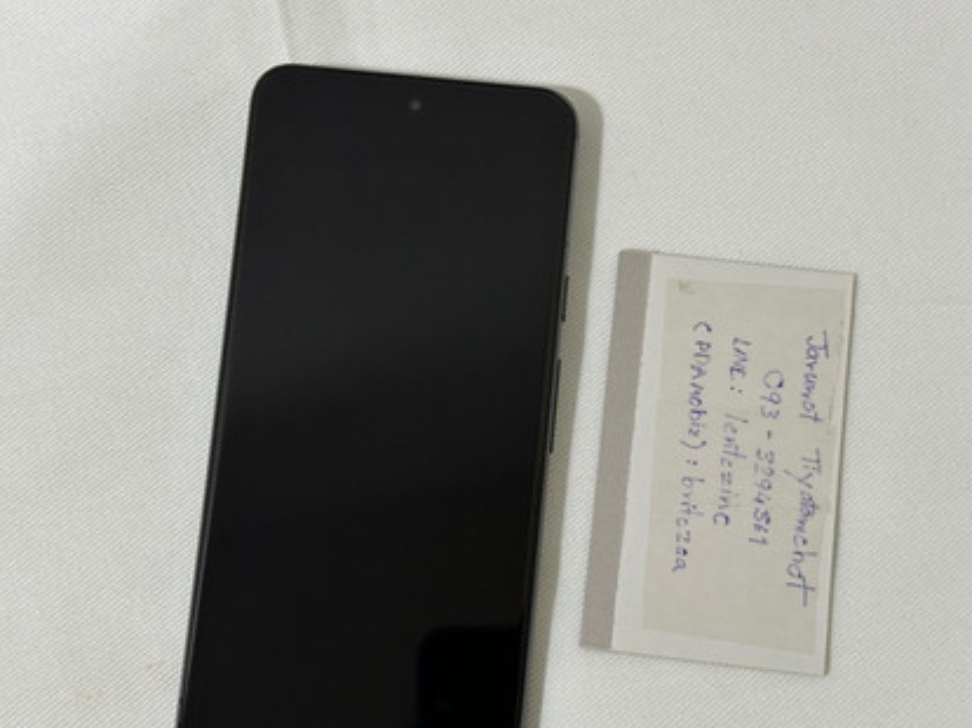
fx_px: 1628
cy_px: 431
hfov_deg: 33.2
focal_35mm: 58
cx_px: 488
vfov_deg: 25.2
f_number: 1.78
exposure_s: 1/50
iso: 250
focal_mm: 6.86
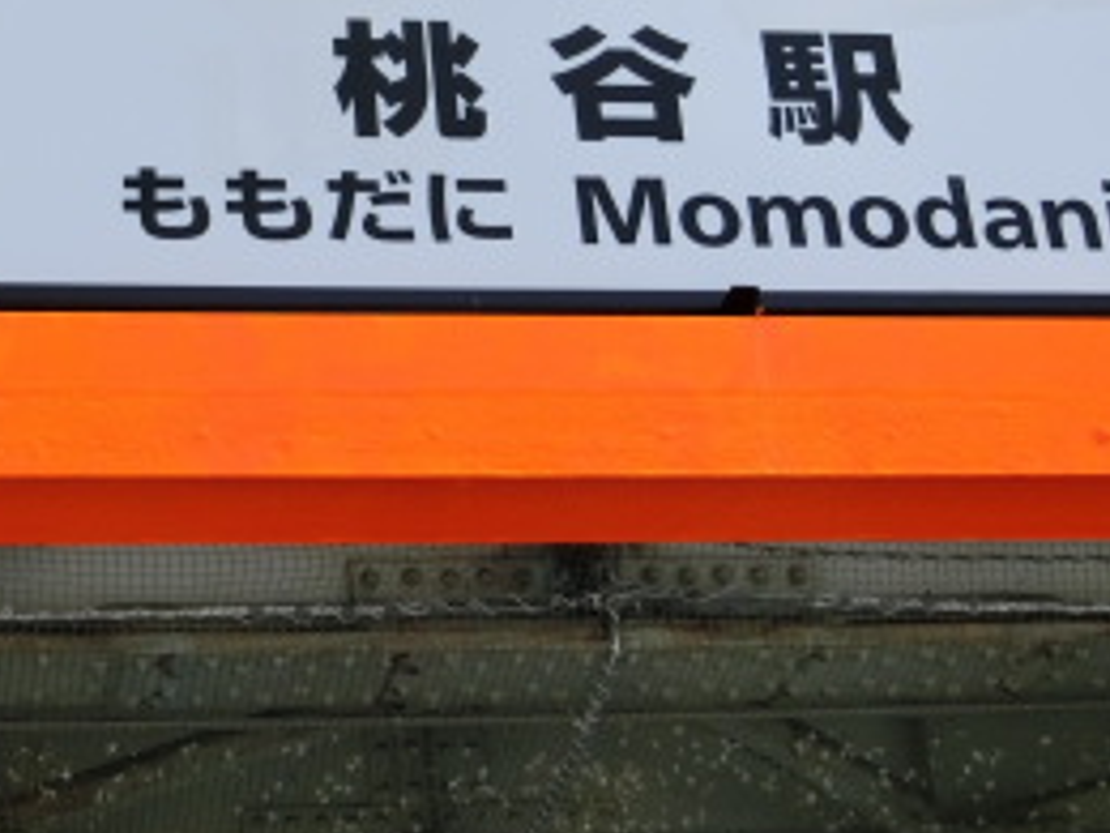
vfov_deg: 15.2
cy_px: 98
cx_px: 278
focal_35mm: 96
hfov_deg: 20.3
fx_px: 3078
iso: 80
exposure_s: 1/400
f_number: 4.1
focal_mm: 6.9
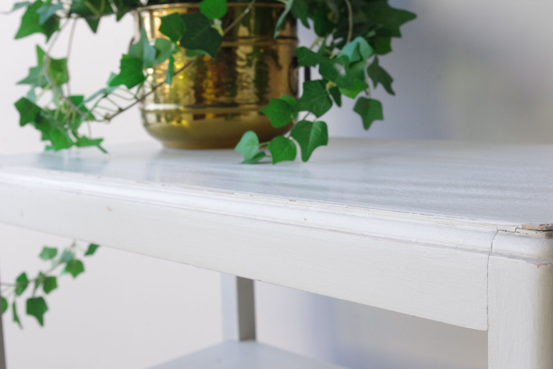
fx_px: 799
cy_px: 184
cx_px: 276
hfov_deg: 38.2
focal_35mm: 52
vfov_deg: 26.0
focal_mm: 35
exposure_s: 1/60
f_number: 8
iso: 800
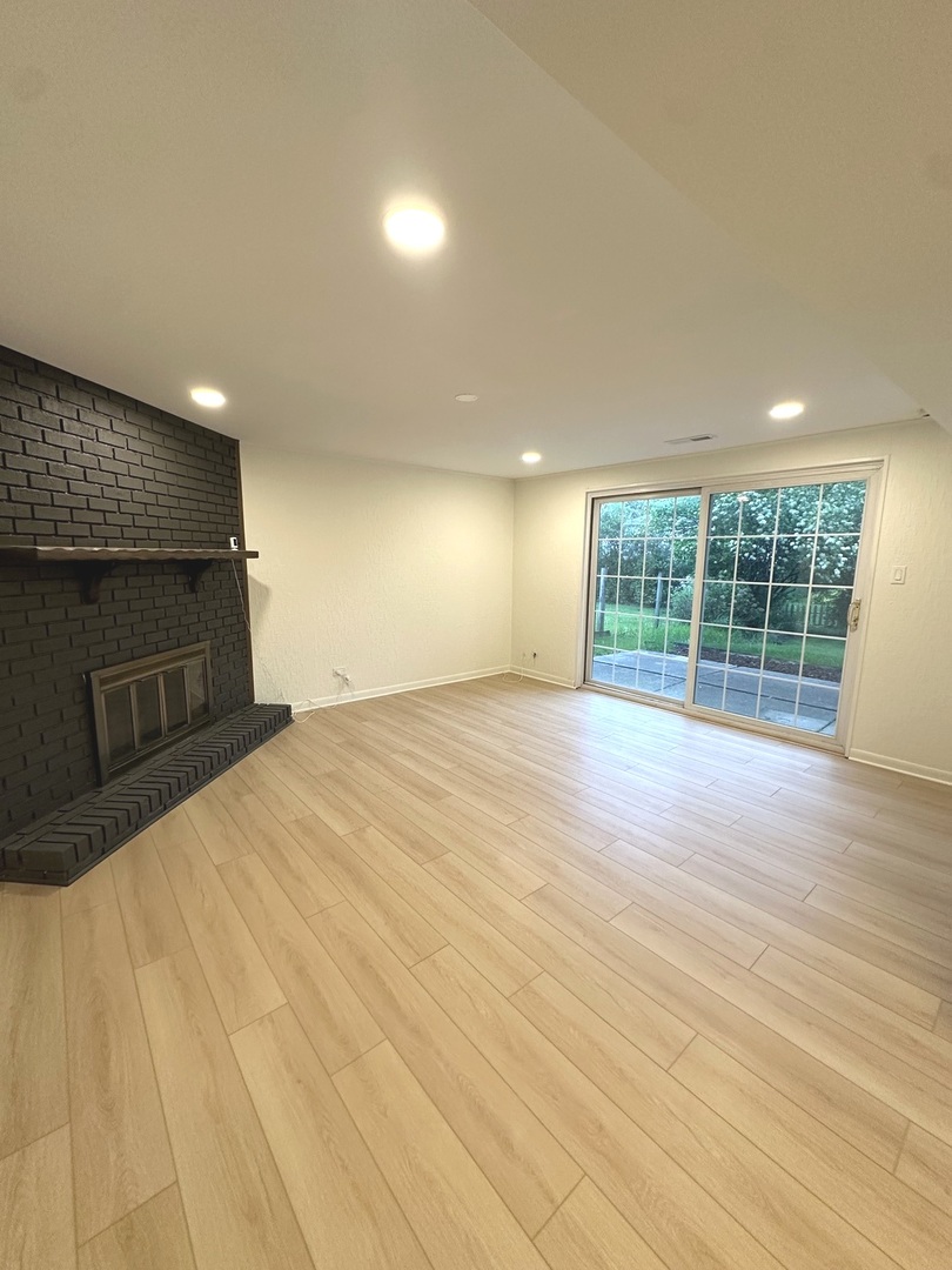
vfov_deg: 102.1
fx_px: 513
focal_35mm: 14
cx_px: 476
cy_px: 635
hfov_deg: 85.7
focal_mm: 2.22
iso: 250
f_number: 2.2
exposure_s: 1/120
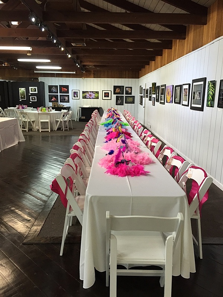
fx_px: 249
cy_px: 148
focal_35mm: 29
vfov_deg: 61.7
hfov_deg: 48.2
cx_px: 112
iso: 100
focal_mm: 4.15
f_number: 2.2
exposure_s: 1/30
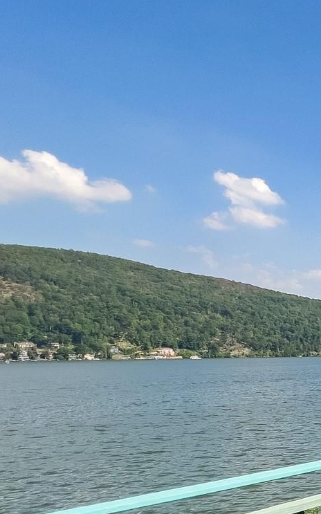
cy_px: 393
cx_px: 573
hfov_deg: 21.8
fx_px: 532
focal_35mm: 38
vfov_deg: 49.3
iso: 32
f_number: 1.8
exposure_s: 1/1900
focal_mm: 1.57
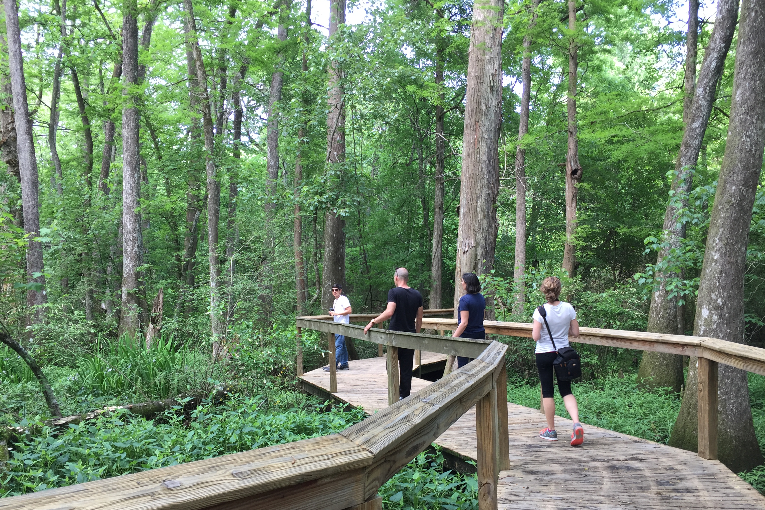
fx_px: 659
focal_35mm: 31
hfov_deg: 60.3
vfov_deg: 42.2
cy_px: 291
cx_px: 375
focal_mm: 4.15
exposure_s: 1/60
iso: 40
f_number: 2.2
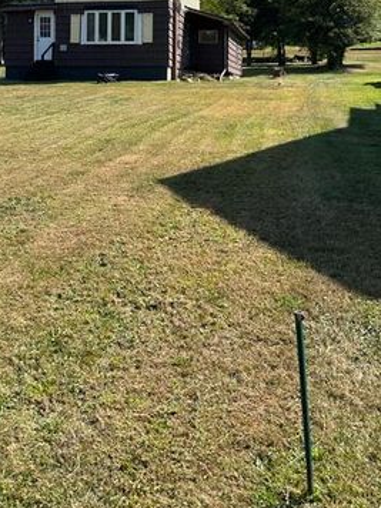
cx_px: 146
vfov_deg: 39.8
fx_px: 660
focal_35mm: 45
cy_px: 79
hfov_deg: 32.1
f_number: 1.78
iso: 80
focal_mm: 6.86
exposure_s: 1/3597
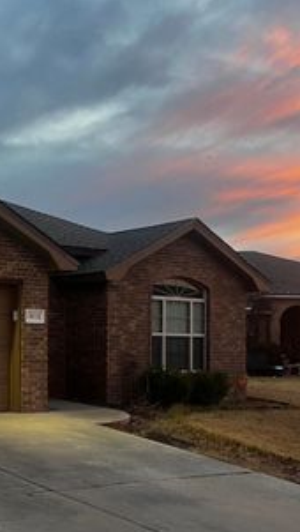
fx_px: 663
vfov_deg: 43.4
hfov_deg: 23.1
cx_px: -74
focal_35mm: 47
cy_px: 328
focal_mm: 5.1
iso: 160
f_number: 1.6
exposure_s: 1/60
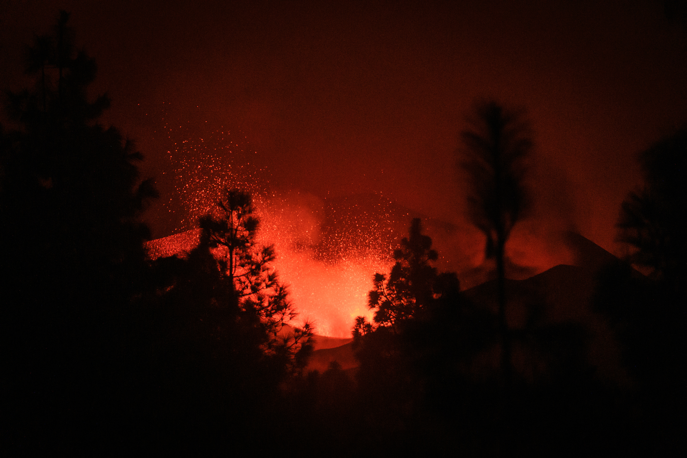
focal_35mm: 210
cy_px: 229
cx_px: 344
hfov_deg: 9.8
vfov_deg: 6.5
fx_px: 4007
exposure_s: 1/50
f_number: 2.8
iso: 5000
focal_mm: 140
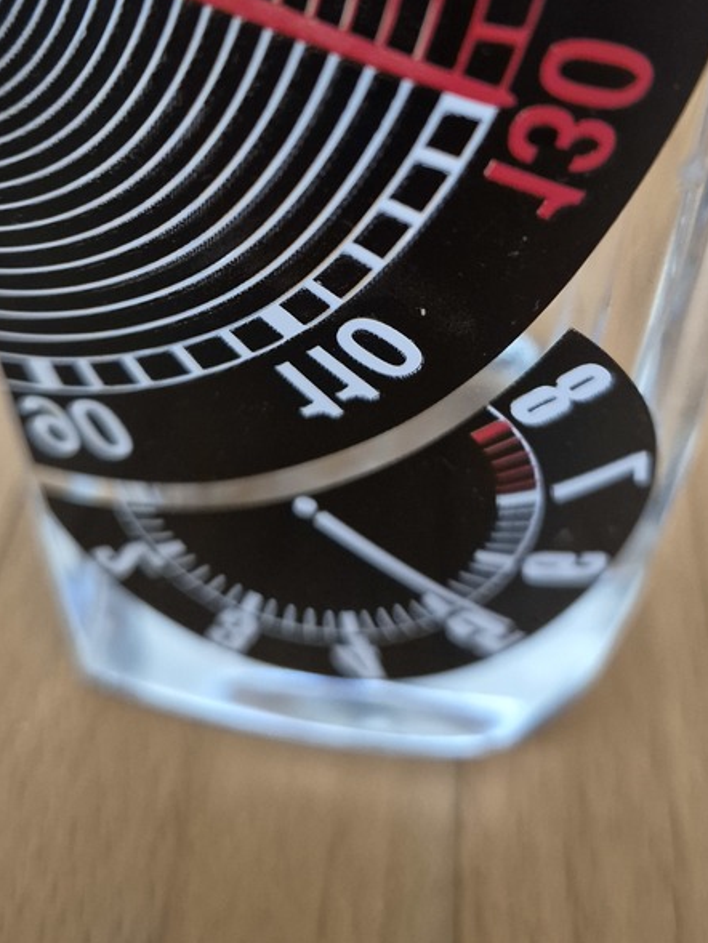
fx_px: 1090
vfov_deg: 44.6
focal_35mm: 40
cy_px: 192
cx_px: 394
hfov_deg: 35.9
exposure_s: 1/50
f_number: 1.8
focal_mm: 5.4
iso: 2000
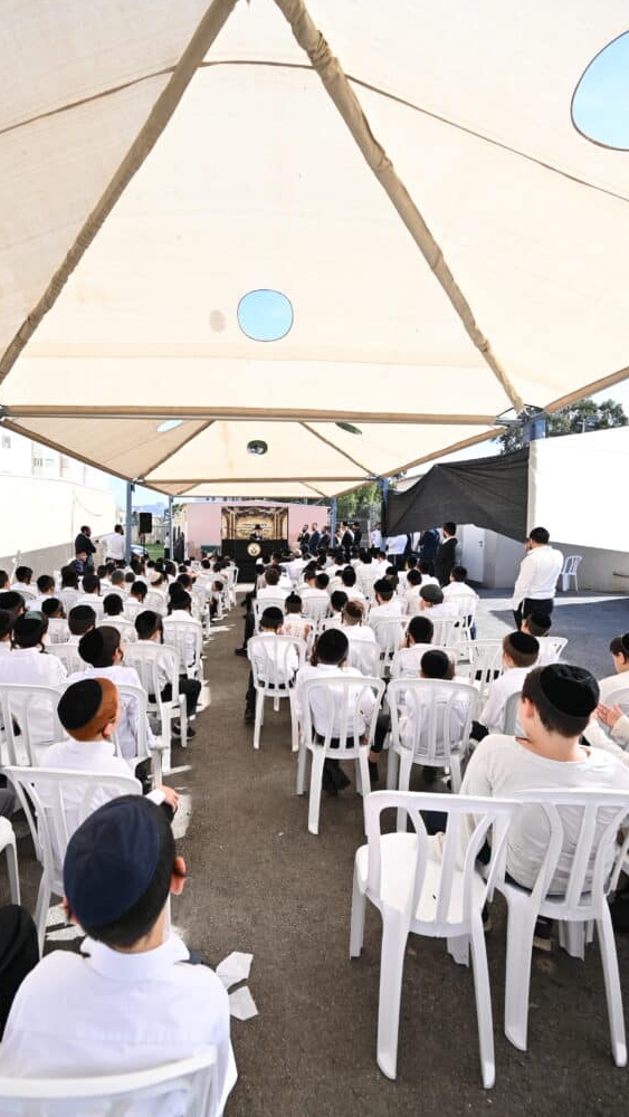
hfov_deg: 70.2
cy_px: 557
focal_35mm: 15
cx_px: 269
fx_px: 444
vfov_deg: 103.0
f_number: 5
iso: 100
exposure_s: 1/250
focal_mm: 14
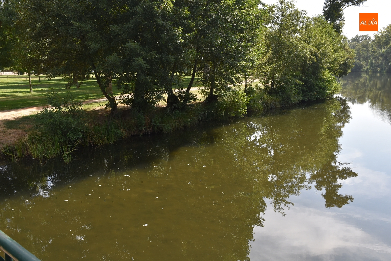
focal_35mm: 34
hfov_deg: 55.1
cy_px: 130
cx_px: 196
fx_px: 375
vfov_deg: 38.4
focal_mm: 23
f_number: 8
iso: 200
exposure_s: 1/250
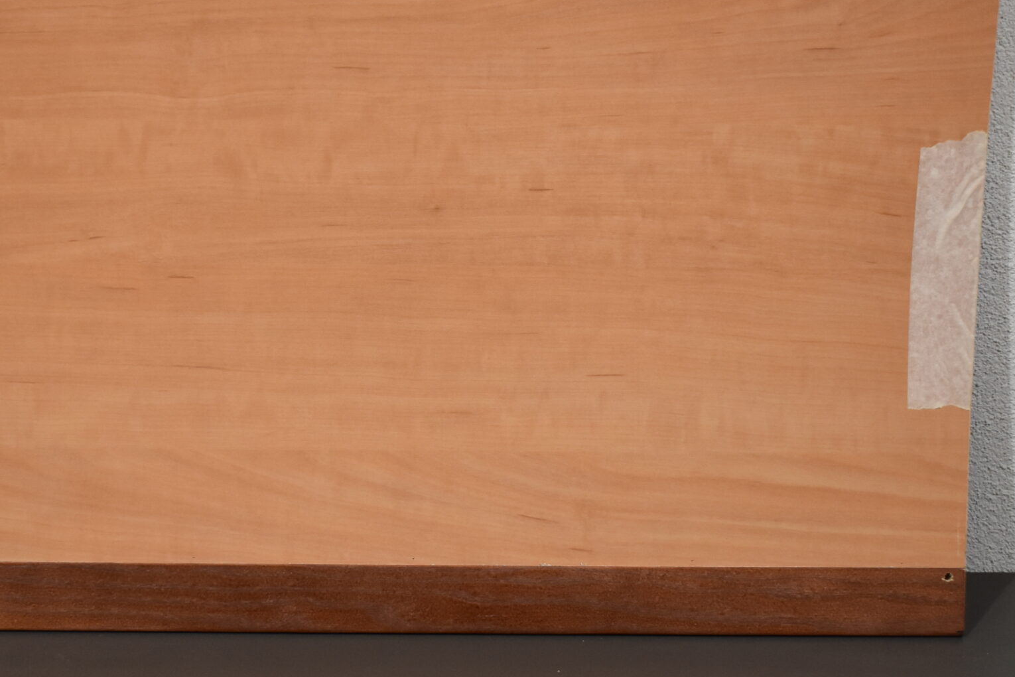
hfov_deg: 23.1
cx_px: 393
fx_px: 2476
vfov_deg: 15.6
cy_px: 282
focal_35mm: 88
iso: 800
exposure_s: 1/250
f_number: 4.5
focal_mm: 35
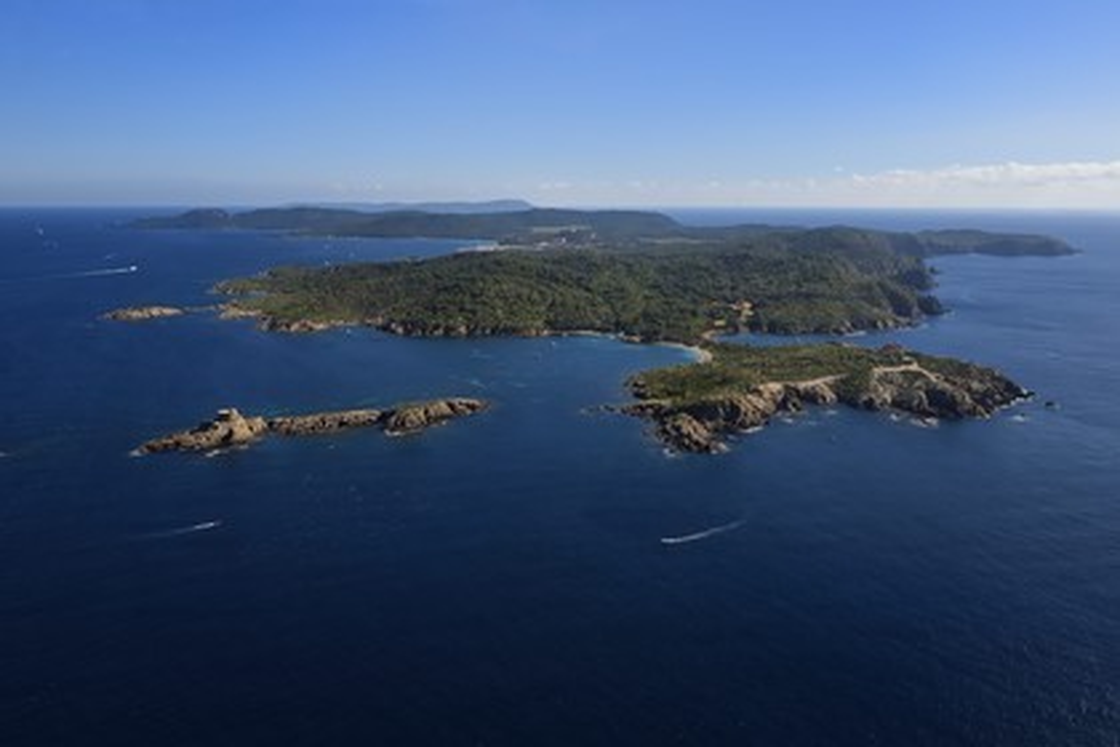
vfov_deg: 41.1
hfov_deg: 58.7
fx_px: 995
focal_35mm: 32
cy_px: 374
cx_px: 560
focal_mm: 32
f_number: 10
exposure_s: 1/1250
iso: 400
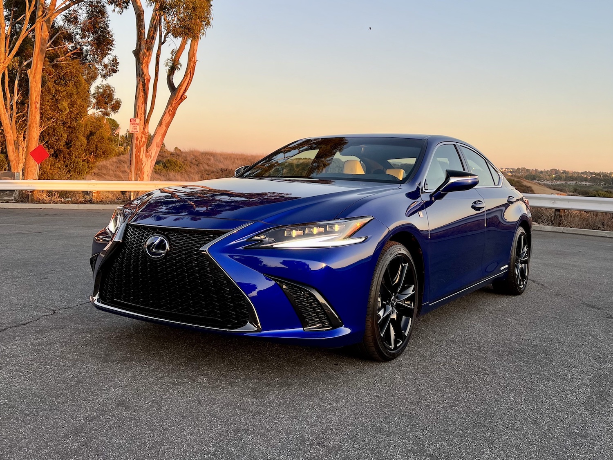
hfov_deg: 67.3
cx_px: 306
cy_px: 230
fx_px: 460
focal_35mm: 26
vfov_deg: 53.1
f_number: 1.5
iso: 50
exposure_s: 1/567
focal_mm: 5.7
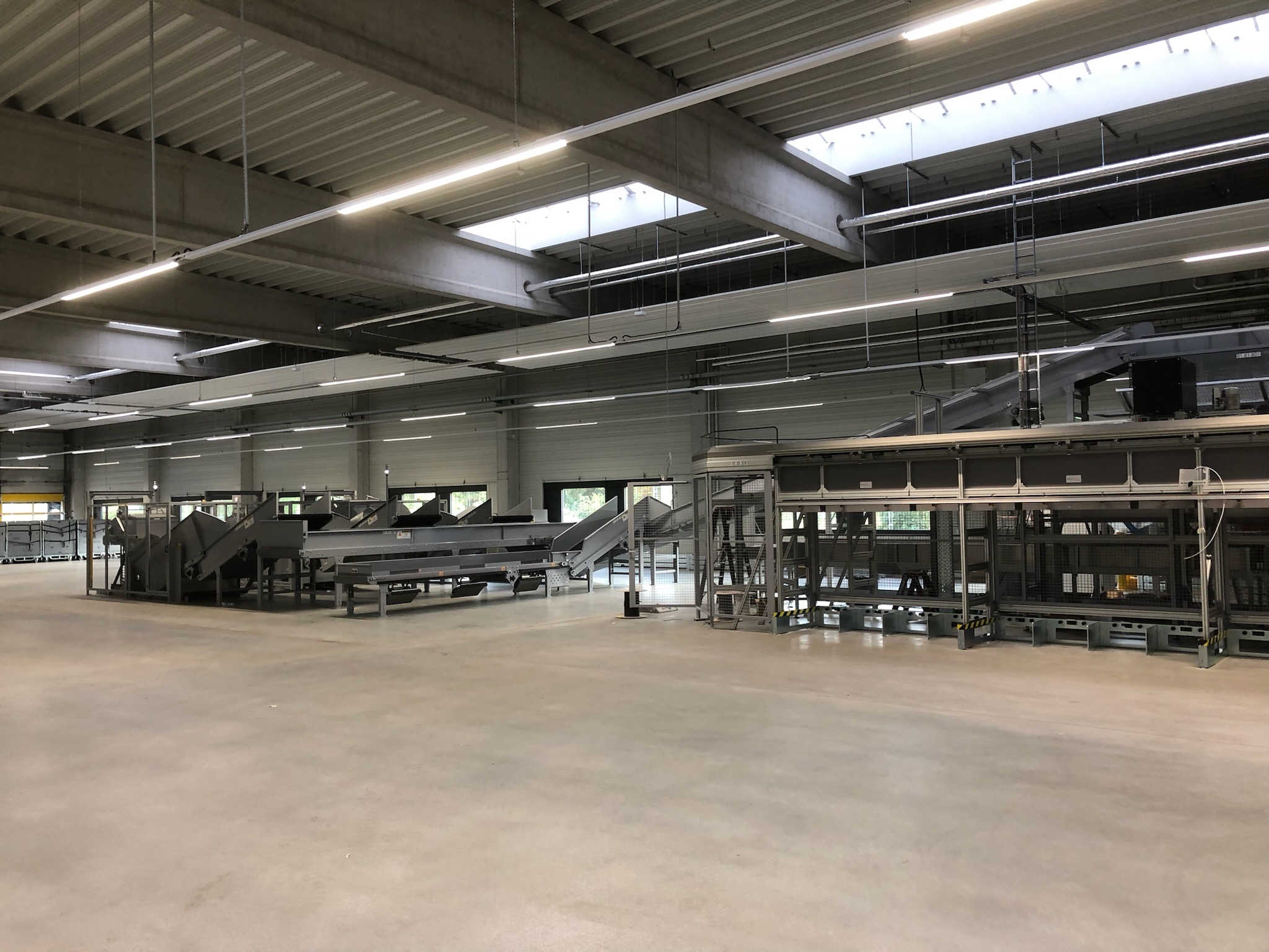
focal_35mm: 28
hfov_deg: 63.4
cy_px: 476
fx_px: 1026
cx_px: 634
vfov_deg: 49.7
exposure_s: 1/24
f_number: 1.8
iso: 40
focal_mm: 3.99
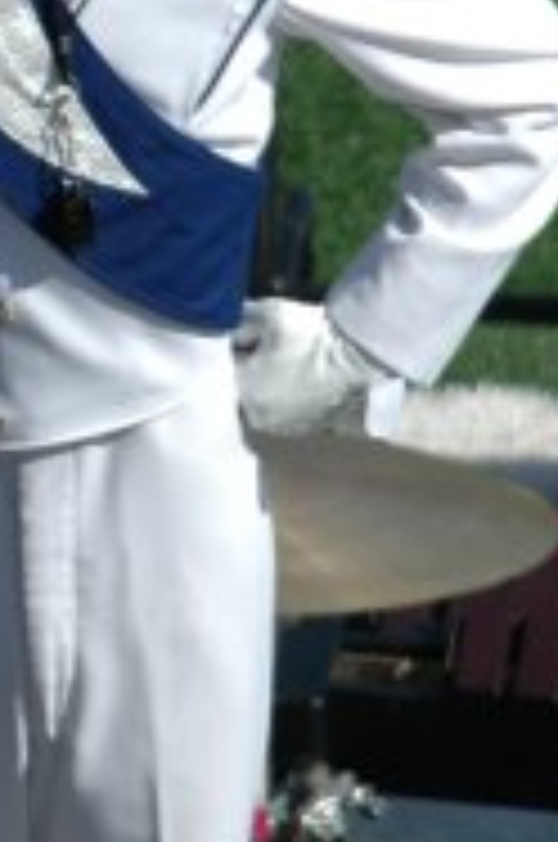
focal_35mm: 1929
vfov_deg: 1.1
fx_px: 45013
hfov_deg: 0.7
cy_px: 122
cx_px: 2
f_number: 5.6
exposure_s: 1/1250
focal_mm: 400
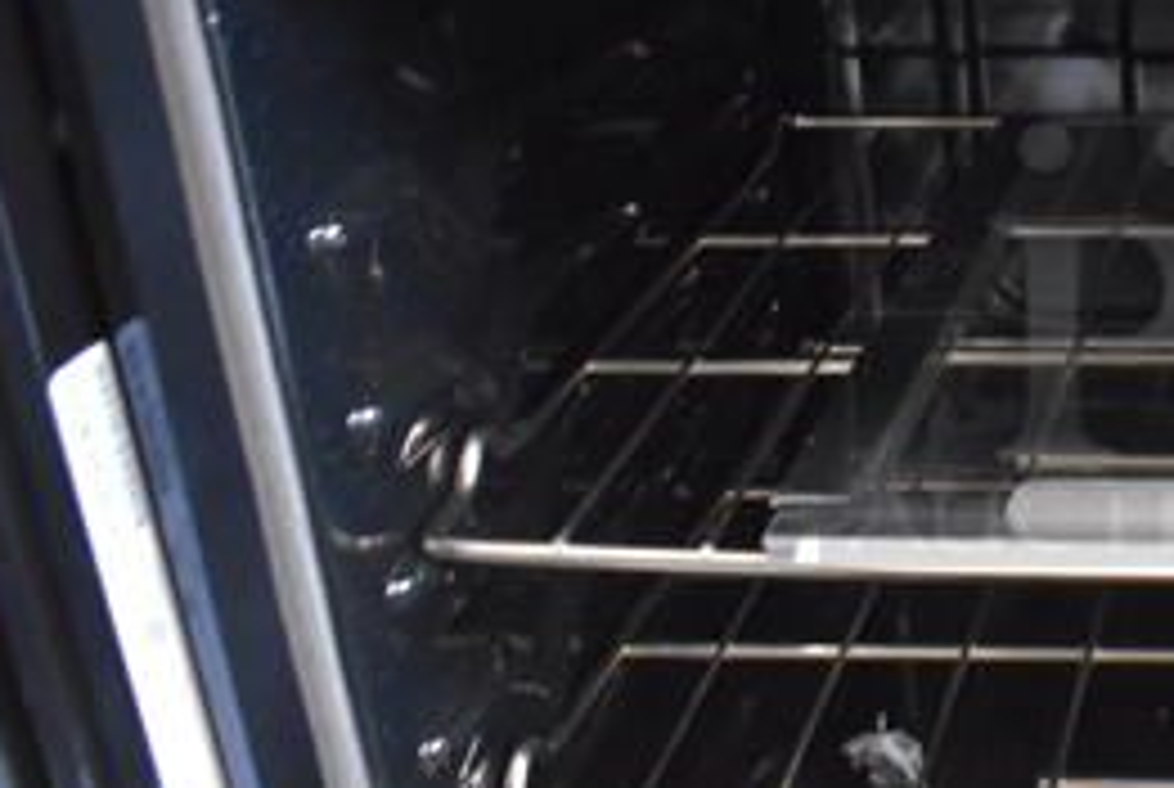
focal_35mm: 63
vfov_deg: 21.6
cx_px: 1322
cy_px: 329
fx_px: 2058
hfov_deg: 28.6
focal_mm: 18
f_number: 3.5
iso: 2800
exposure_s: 1/30
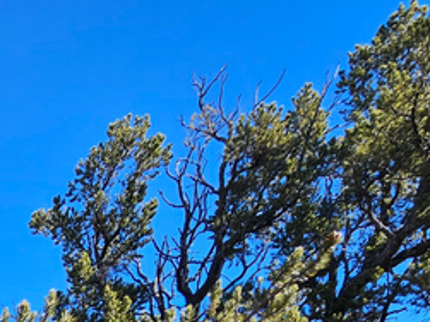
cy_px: 644
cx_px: -163
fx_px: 658
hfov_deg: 28.1
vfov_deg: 18.3
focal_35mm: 53
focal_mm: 2.2
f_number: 2.2
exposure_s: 1/812
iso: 50
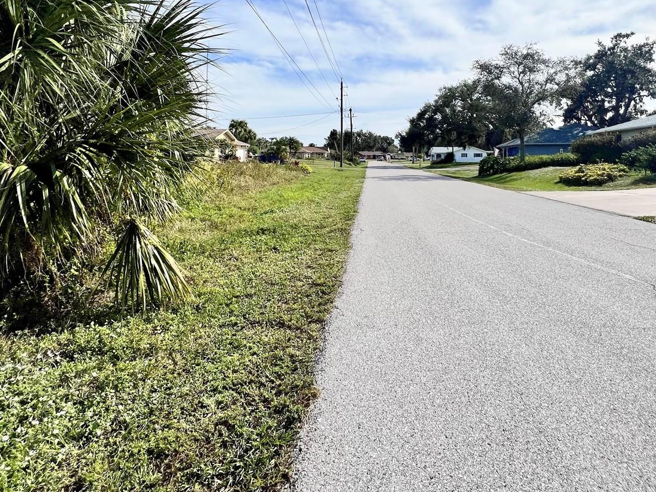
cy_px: 138
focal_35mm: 19
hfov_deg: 84.5
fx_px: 360
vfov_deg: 65.5
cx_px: 353
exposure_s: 1/3534
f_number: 1.8
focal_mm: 1.57
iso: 40
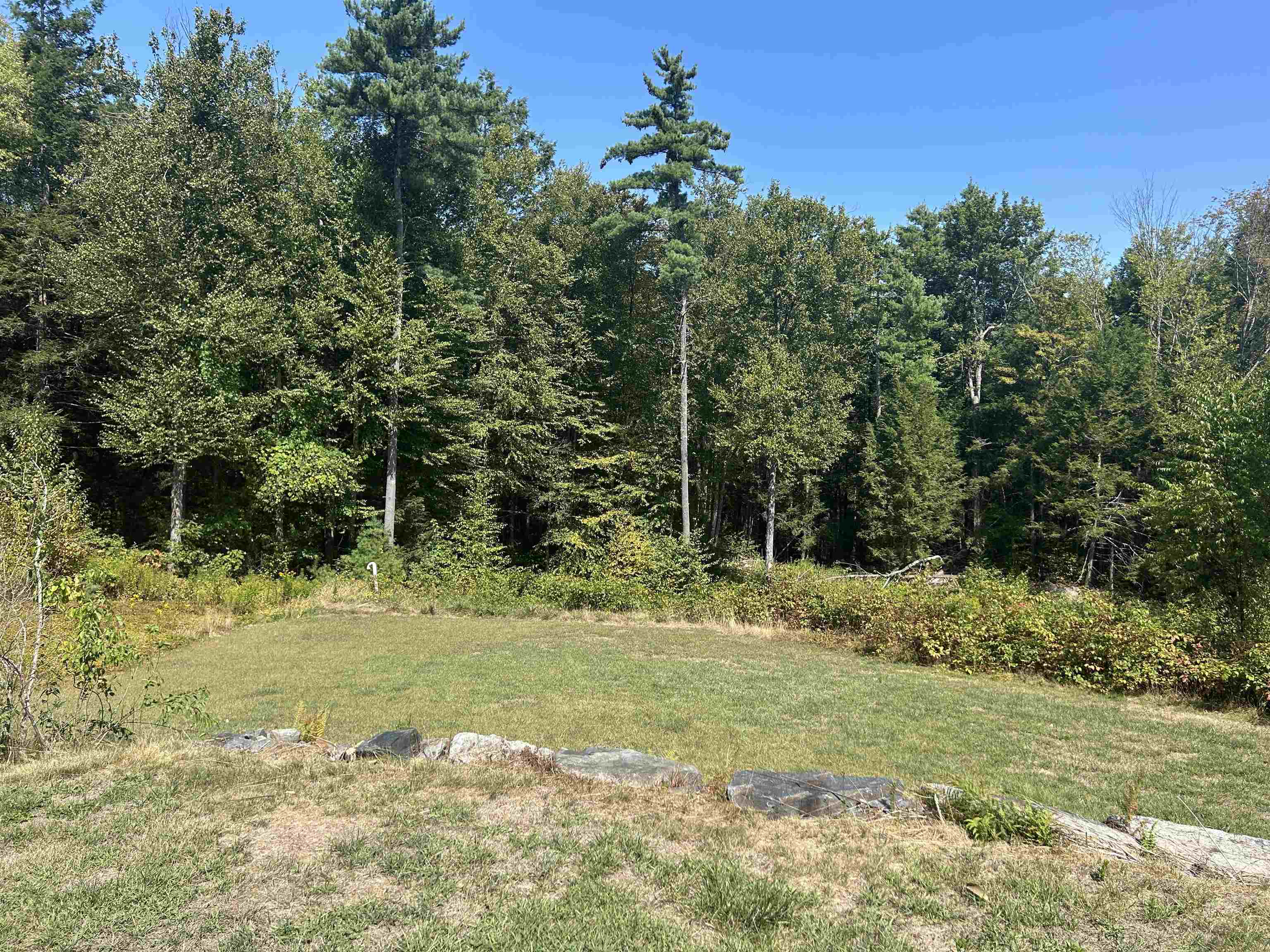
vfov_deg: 53.1
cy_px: 476
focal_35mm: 26
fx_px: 954
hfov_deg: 67.3
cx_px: 635
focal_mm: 5.7
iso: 50
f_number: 1.5
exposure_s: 1/2165
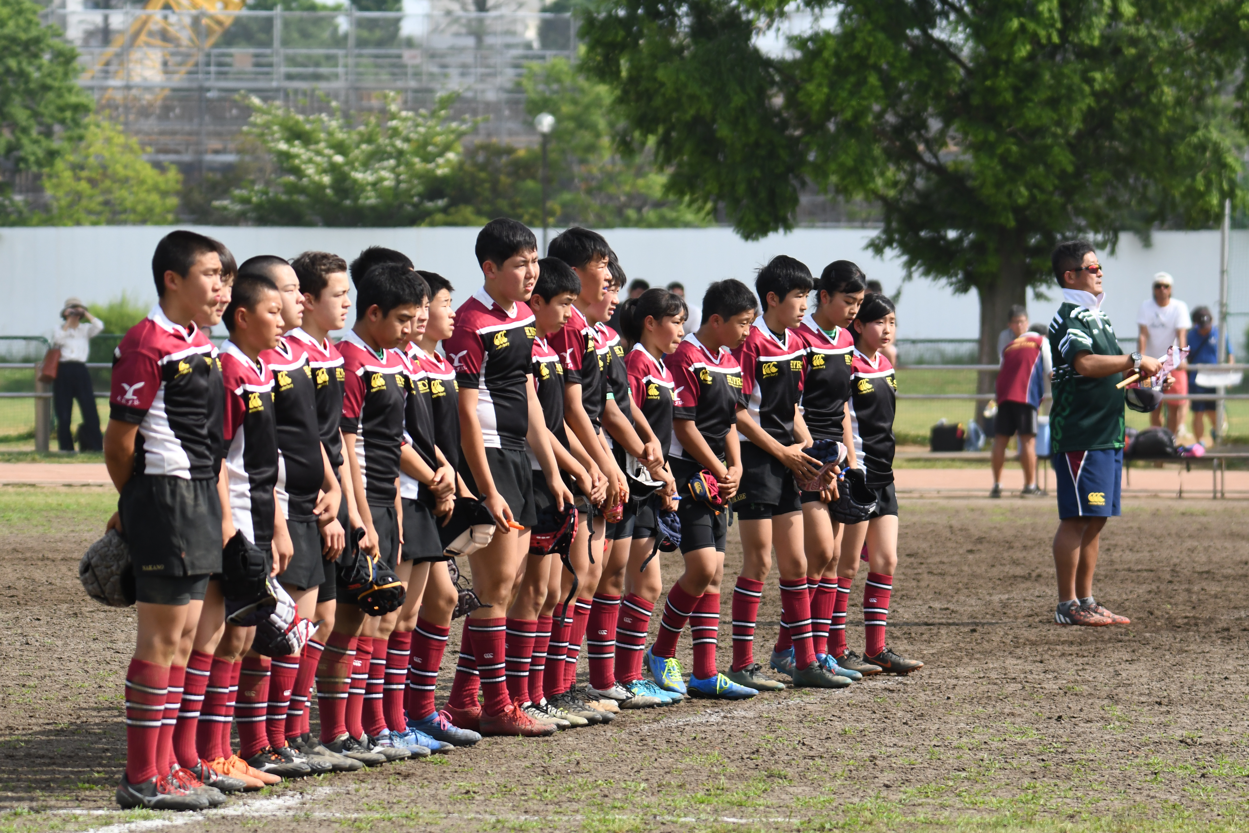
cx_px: 624
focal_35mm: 262
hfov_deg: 7.9
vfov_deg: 5.2
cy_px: 416
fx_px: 9089
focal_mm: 175
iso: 640
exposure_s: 1/2000
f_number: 5.3
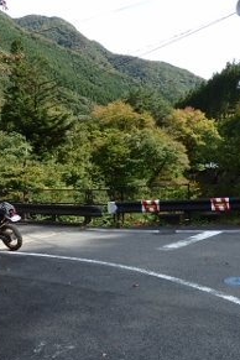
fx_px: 400
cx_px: 160
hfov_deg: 33.1
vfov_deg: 48.4
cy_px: 187
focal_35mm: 40
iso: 125
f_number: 3
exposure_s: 1/640
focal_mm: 4.5
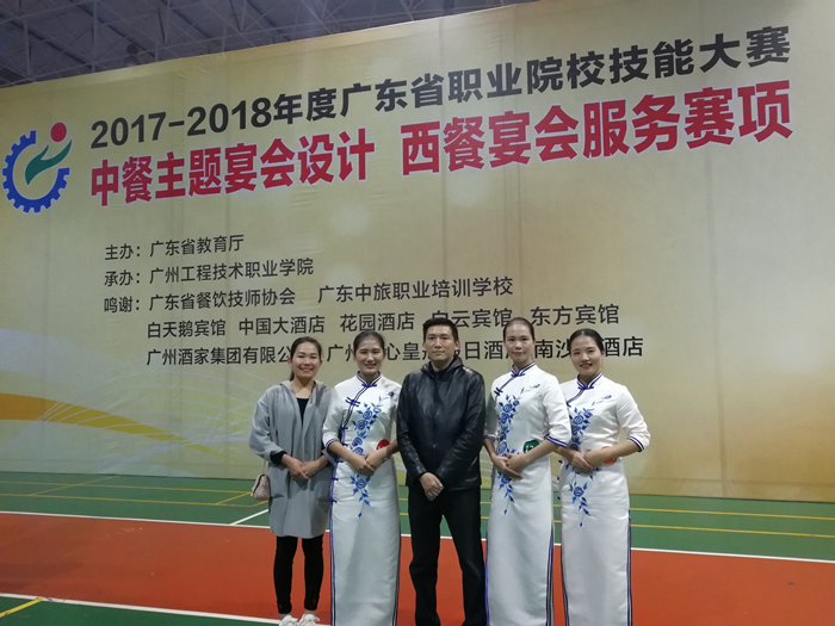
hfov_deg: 65.3
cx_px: 418
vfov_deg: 51.4
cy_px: 313
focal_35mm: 27
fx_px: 651
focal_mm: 3.83
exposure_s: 1/25
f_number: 1.8
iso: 500
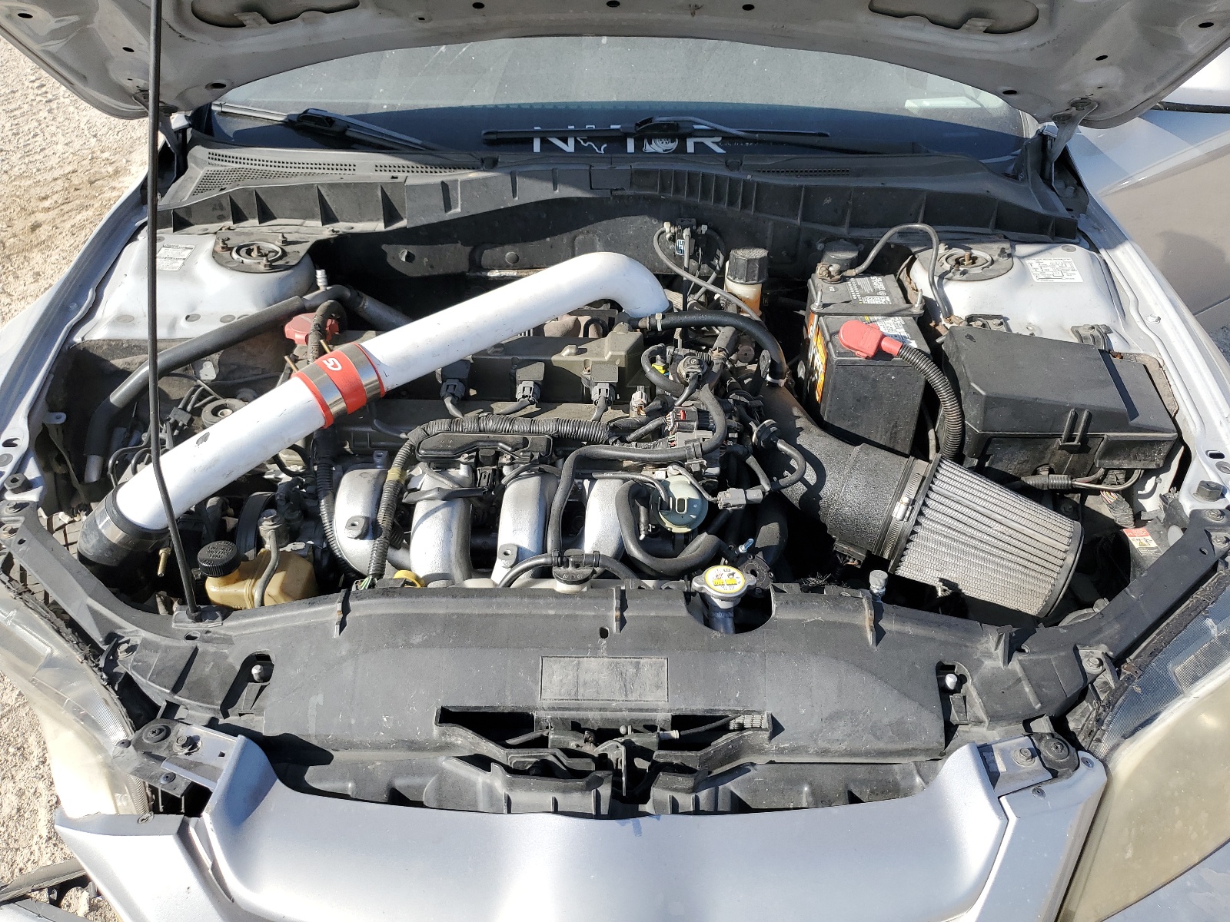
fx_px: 924
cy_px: 461
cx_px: 615
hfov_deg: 67.3
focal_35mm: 26
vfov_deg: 53.1
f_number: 1.5
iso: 50
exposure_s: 1/1667
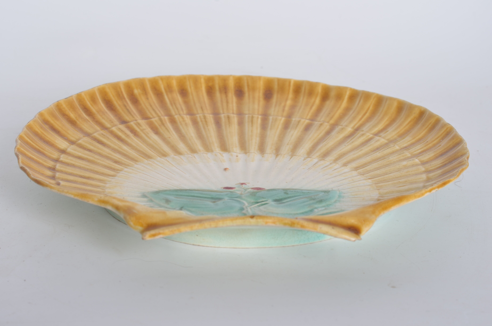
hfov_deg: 27.0
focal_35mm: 75
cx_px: 246
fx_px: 1023
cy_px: 163
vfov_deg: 18.1
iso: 100
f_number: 11
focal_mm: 50
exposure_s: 1/125
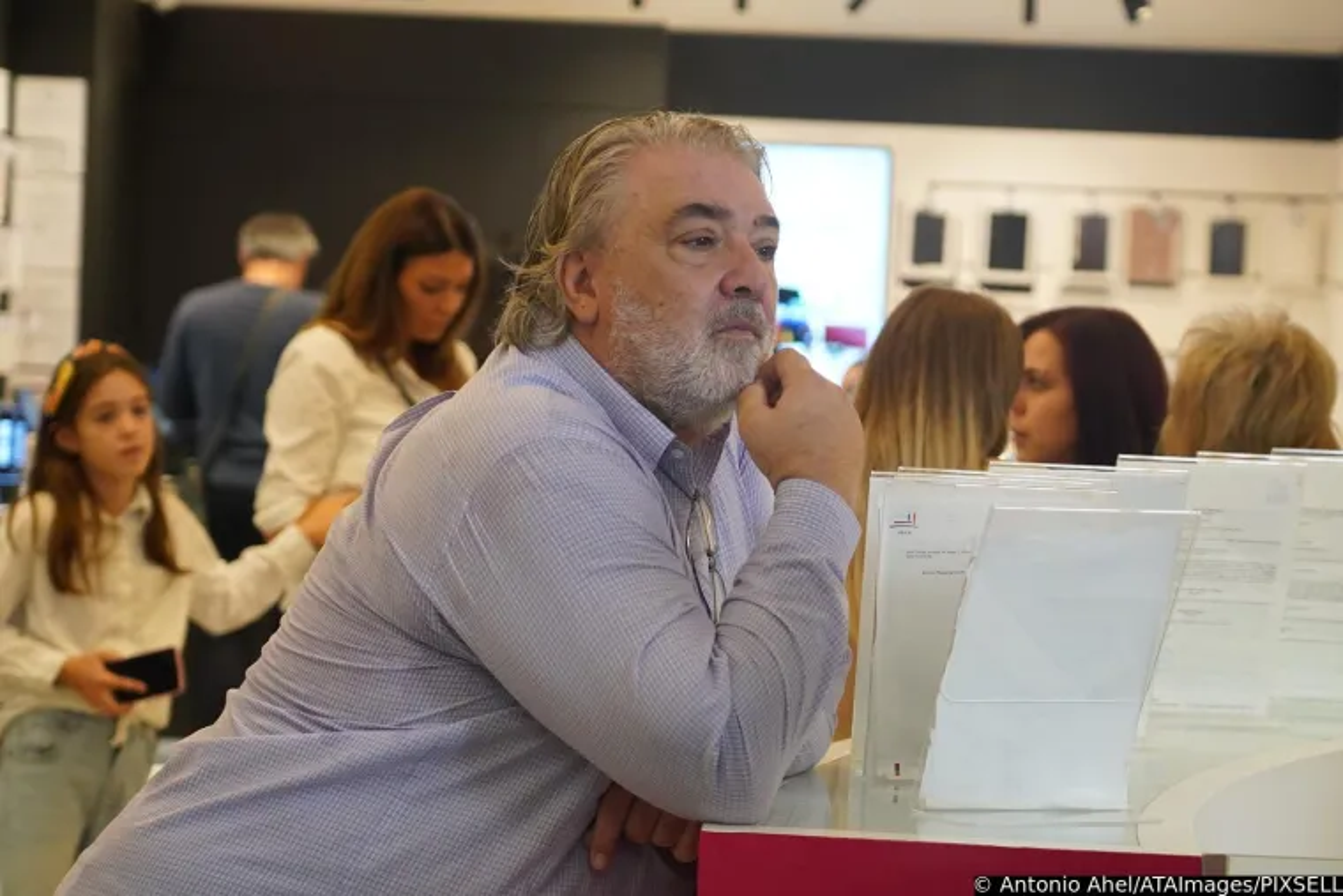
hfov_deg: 17.8
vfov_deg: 11.9
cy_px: 448
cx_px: 672
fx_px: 4291
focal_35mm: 115
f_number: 4
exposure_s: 1/400
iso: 3200
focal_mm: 77
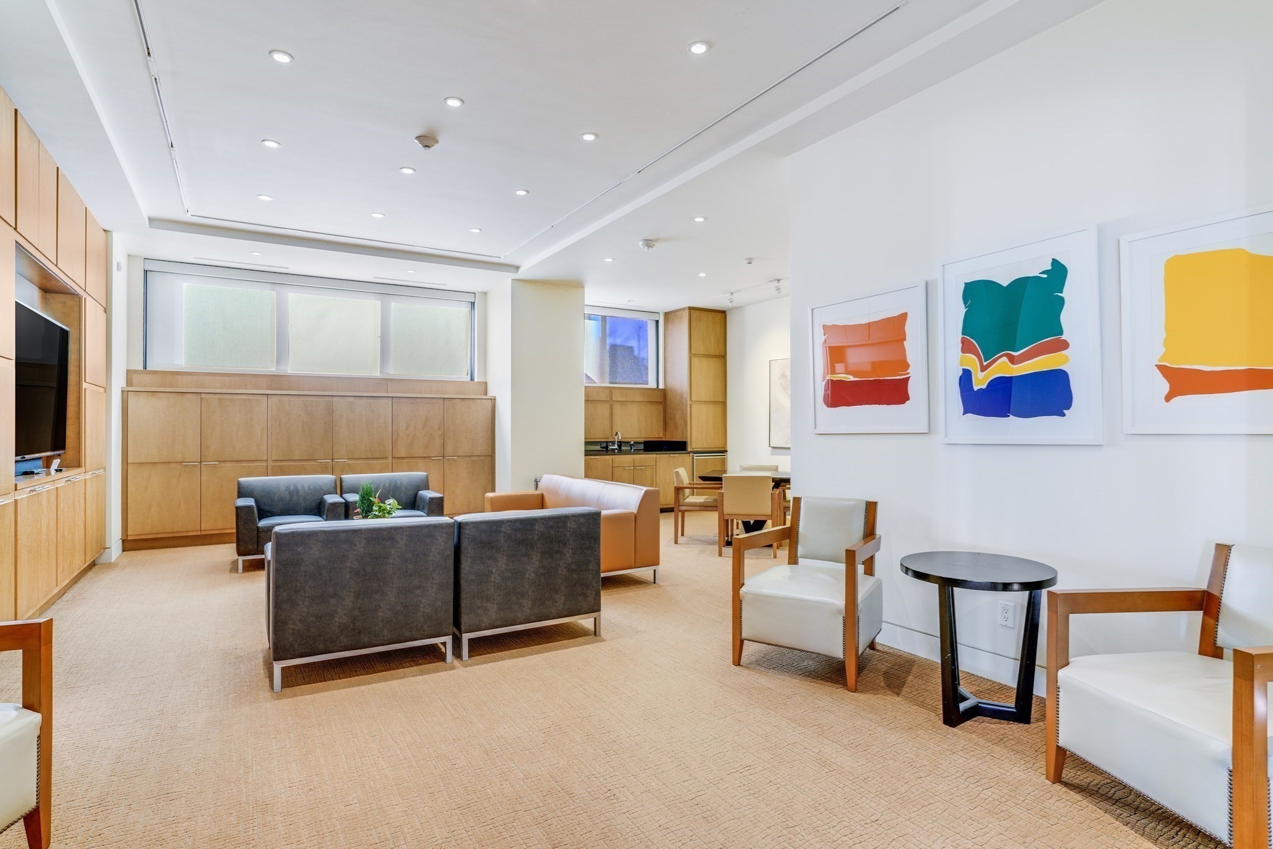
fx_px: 637
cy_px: 424
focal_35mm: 18
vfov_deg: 67.4
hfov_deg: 90.0
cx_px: 636
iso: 800
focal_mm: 18
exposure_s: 1/3
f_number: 7.1
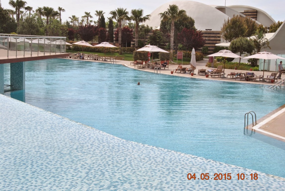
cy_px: 96
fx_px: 476
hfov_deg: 33.4
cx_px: 142
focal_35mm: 60
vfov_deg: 22.7
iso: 100
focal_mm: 40
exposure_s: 1/250
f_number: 8
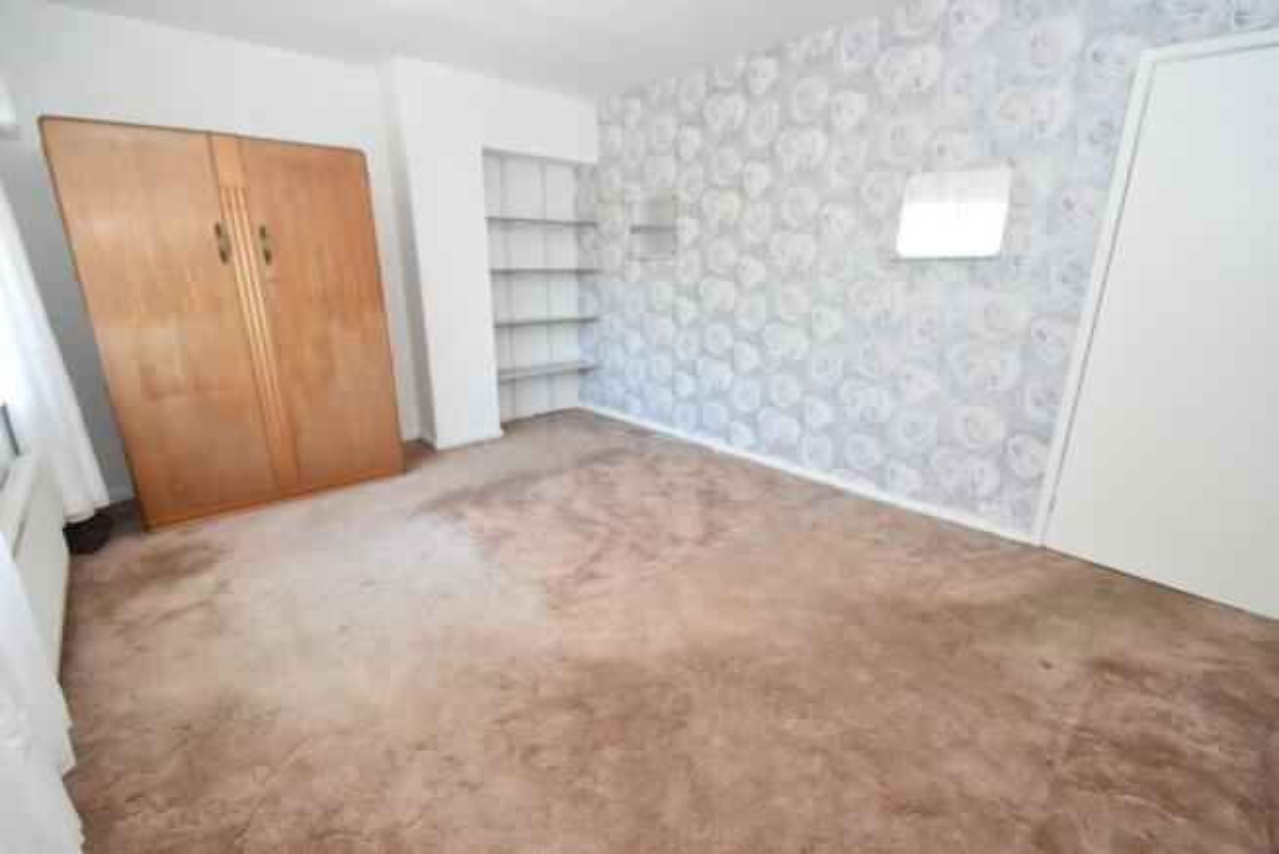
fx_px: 533
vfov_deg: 77.4
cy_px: 427
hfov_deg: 100.4
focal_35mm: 15
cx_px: 640
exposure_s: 1/100
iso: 800
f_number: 5
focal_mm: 10
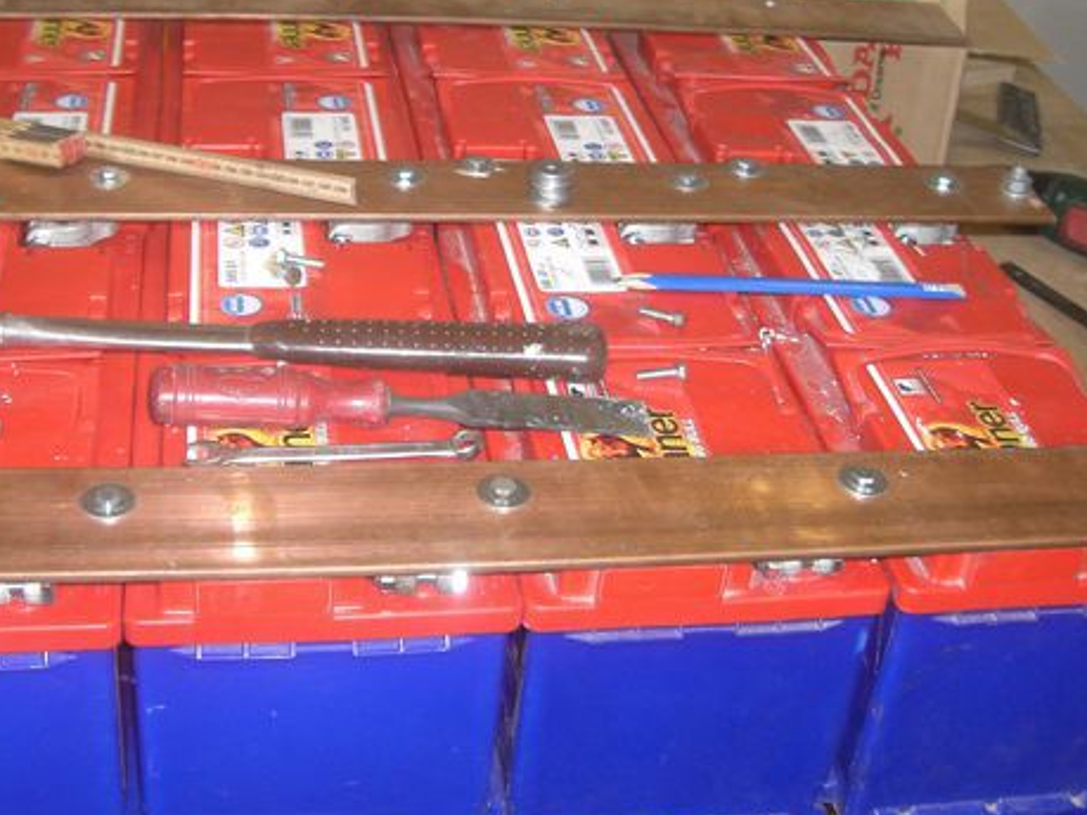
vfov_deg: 27.4
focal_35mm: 53
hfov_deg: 36.2
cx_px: 504
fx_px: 1664
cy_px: 310
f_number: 2.7
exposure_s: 1/60
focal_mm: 6.2
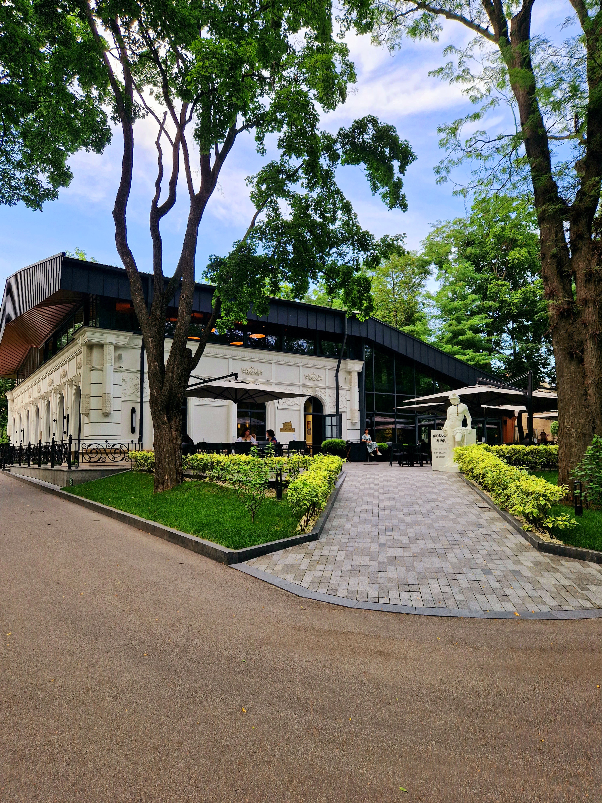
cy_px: 402
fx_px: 533
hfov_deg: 58.9
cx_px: 301
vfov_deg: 73.9
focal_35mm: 23
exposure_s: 1/182
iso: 50
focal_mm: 5.4
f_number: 1.8
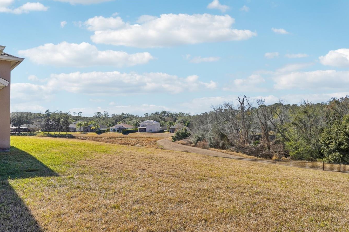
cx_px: 155
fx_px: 242
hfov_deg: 71.3
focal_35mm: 25
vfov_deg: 51.2
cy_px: 125
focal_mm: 21
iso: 100
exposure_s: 1/60
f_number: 20
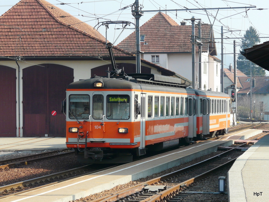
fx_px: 979
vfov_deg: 11.8
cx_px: 134
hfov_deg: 15.6
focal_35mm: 126
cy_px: 101
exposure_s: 1/250
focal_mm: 20.6
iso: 100
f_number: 5
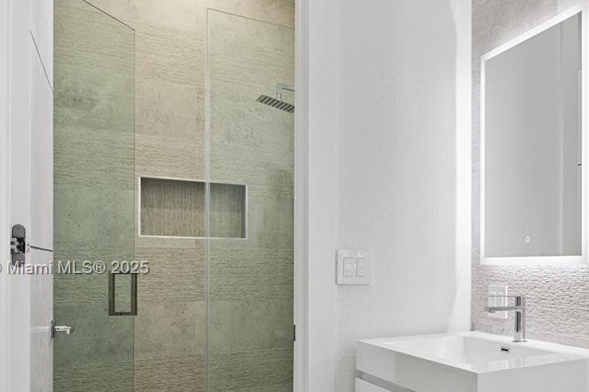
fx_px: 572
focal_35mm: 35
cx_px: 536
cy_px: 269
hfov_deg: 48.4
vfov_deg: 37.3
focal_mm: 16
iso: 400
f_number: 8
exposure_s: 1/10
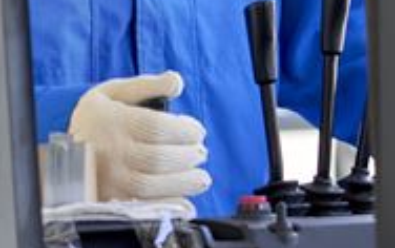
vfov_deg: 4.0
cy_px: -135
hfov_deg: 6.3
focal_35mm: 331
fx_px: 3567
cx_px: 399
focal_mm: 85
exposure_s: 1/250
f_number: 3.5
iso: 200
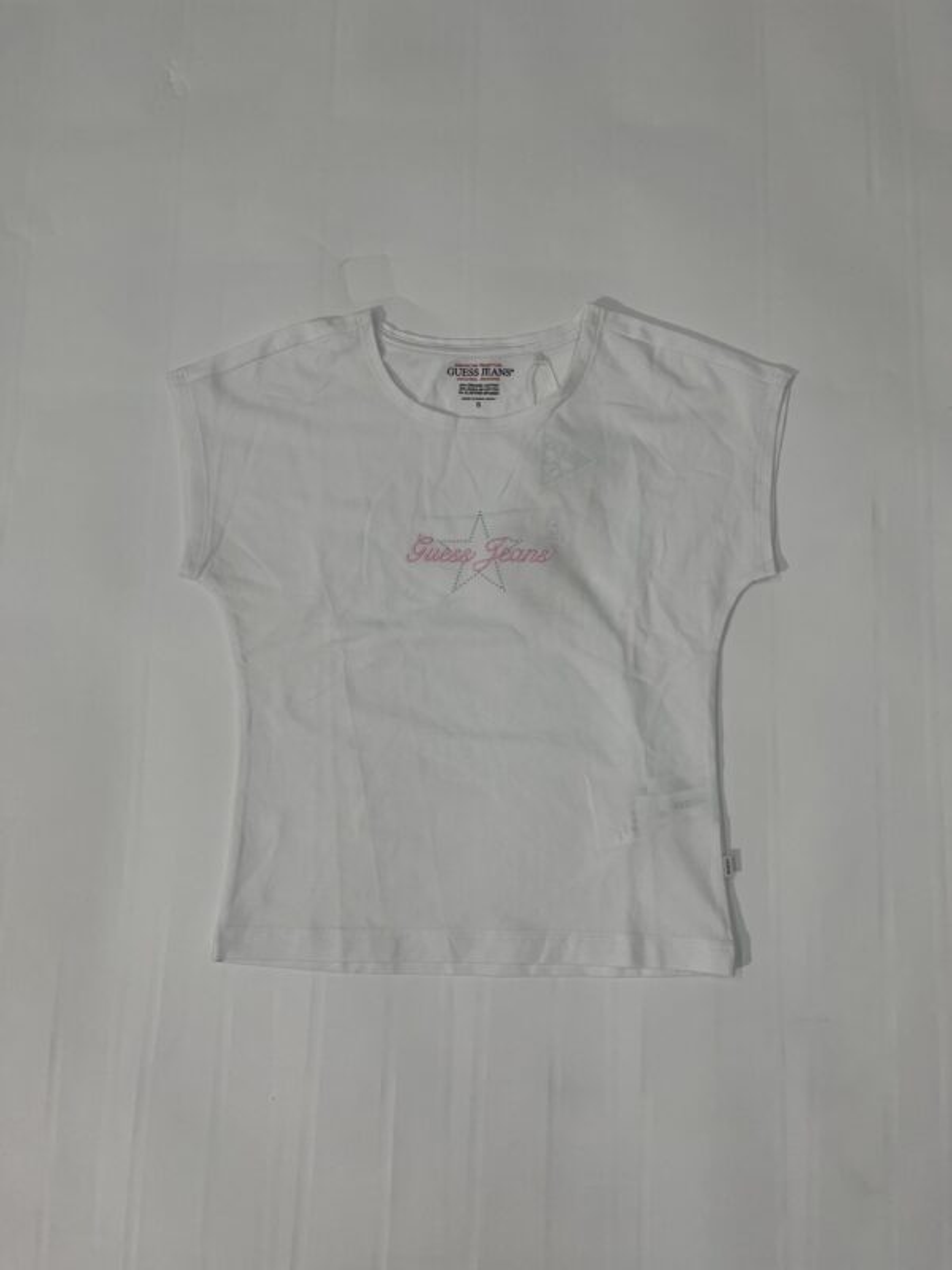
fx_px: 953
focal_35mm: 26
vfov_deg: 67.3
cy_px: 635
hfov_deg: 53.1
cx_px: 476
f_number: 1.6
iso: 40
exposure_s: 1/100
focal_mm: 5.1
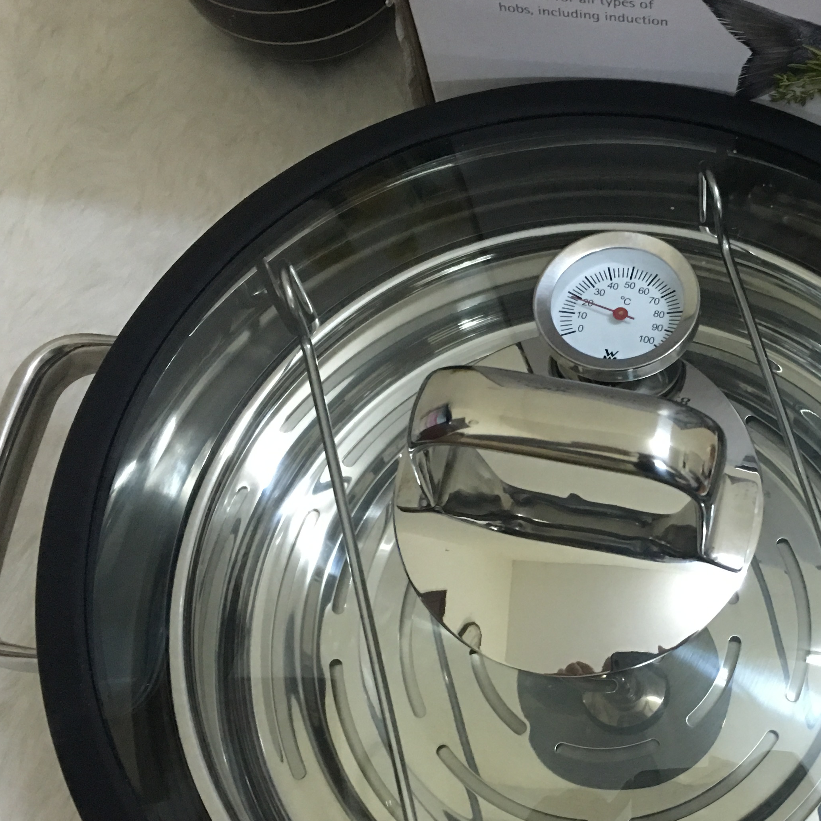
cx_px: 700
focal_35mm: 50
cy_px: 565
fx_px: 1342
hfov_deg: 32.7
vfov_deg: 33.6
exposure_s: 1/10
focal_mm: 4.15
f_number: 2.2
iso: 100
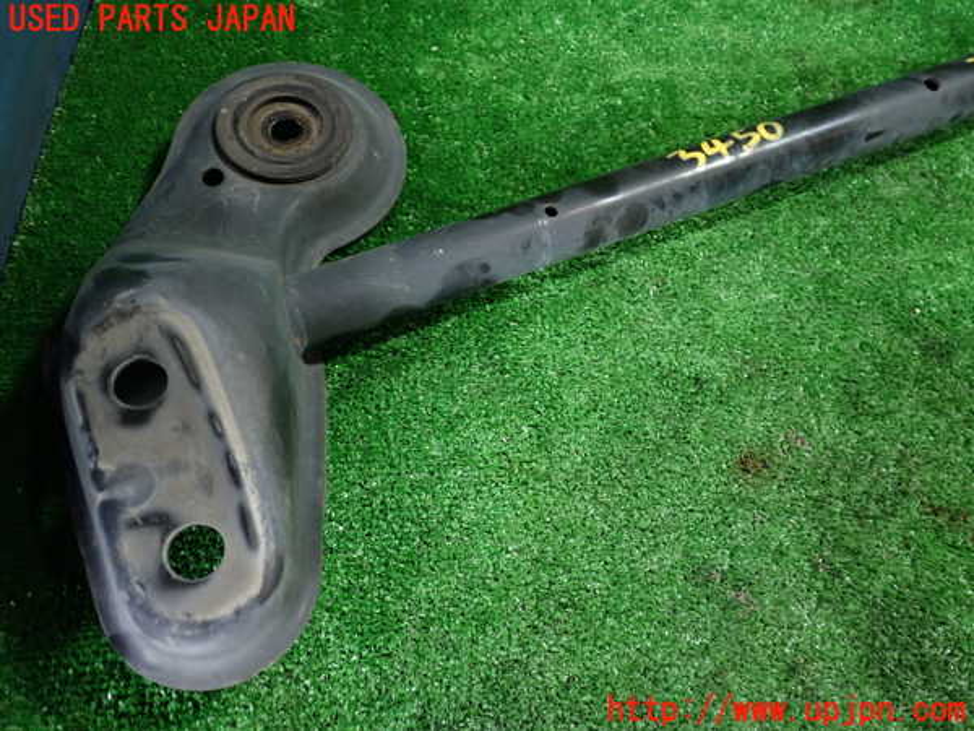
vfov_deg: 46.8
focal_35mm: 30
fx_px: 844
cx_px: 487
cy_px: 366
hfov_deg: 60.0
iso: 250
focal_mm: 5.4
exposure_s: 1/30
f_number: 2.3
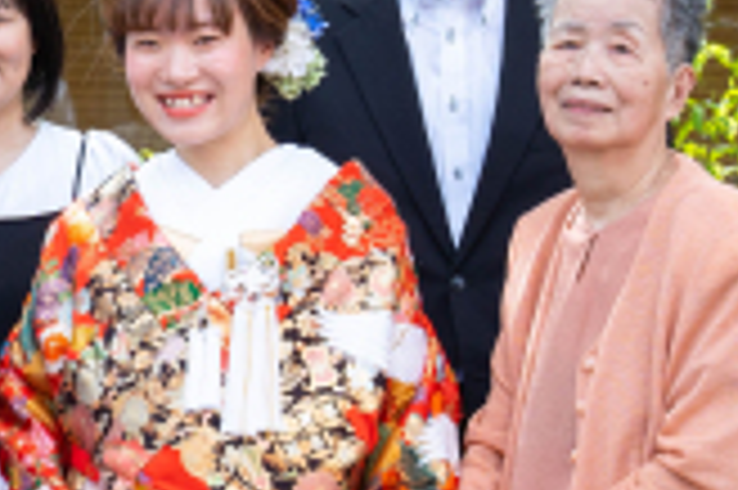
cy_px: 281
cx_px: -50
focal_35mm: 342
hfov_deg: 6.0
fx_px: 7004
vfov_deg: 4.0
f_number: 6.3
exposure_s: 1/100
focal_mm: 70
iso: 200
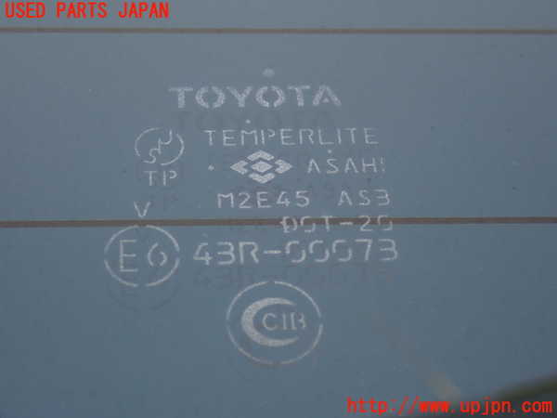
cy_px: 209
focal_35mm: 77
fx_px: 1239
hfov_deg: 25.3
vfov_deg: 19.1
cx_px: 278
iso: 160
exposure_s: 1/160
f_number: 4.1
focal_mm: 13.65
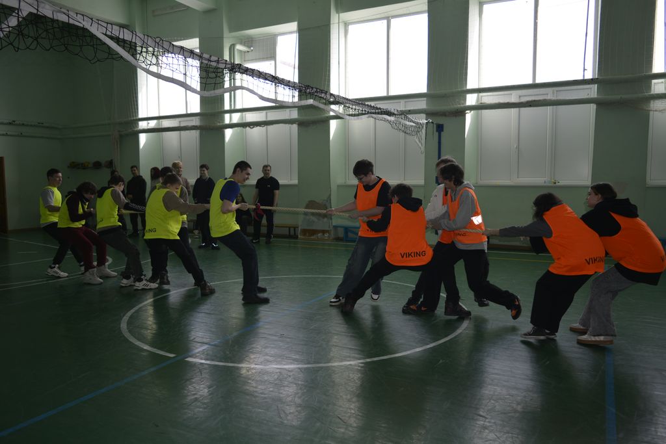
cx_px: 333
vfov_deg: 47.9
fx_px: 500
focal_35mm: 27
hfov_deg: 67.4
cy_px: 222
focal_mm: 18
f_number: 3.5
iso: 140
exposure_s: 1/200
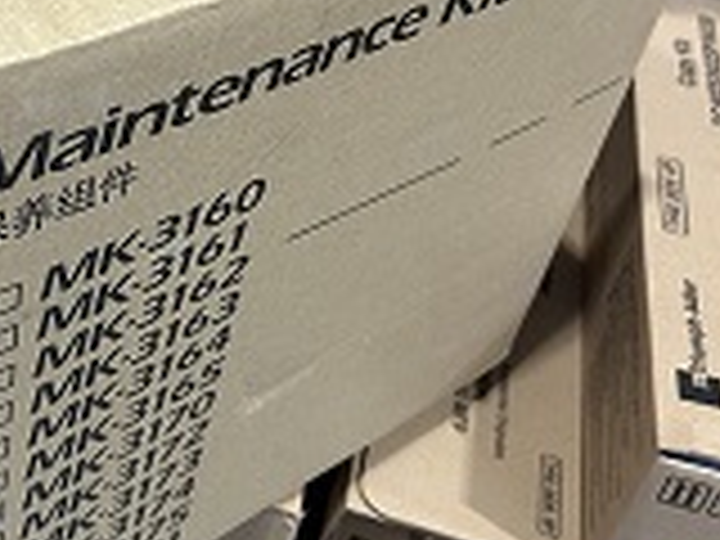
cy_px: 122
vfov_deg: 25.3
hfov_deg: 32.5
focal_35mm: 57
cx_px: 108
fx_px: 1186
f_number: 1.5
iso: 160
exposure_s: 1/50
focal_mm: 5.7
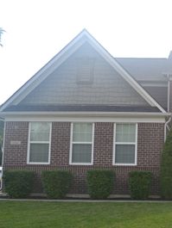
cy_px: 142
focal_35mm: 49
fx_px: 324
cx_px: 201
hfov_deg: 26.7
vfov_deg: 38.7
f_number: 7.1
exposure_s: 1/200
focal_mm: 18
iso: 100
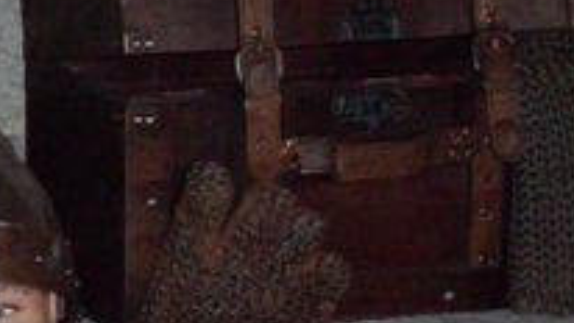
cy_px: 245
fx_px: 4248
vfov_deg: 4.4
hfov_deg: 7.7
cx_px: -123
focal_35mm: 279
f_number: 4.8
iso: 240
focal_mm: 17.1
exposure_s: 1/60
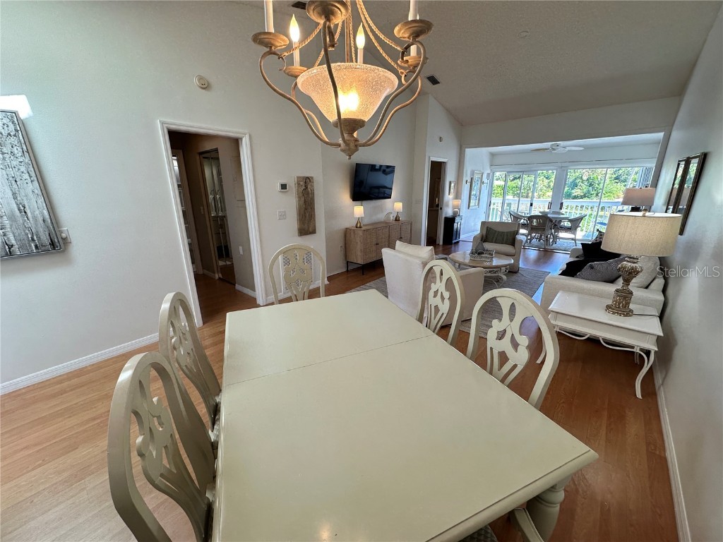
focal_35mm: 14
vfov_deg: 85.7
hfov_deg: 102.1
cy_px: 271
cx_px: 362
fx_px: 292
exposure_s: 1/120
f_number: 2.2
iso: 64
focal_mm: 2.22
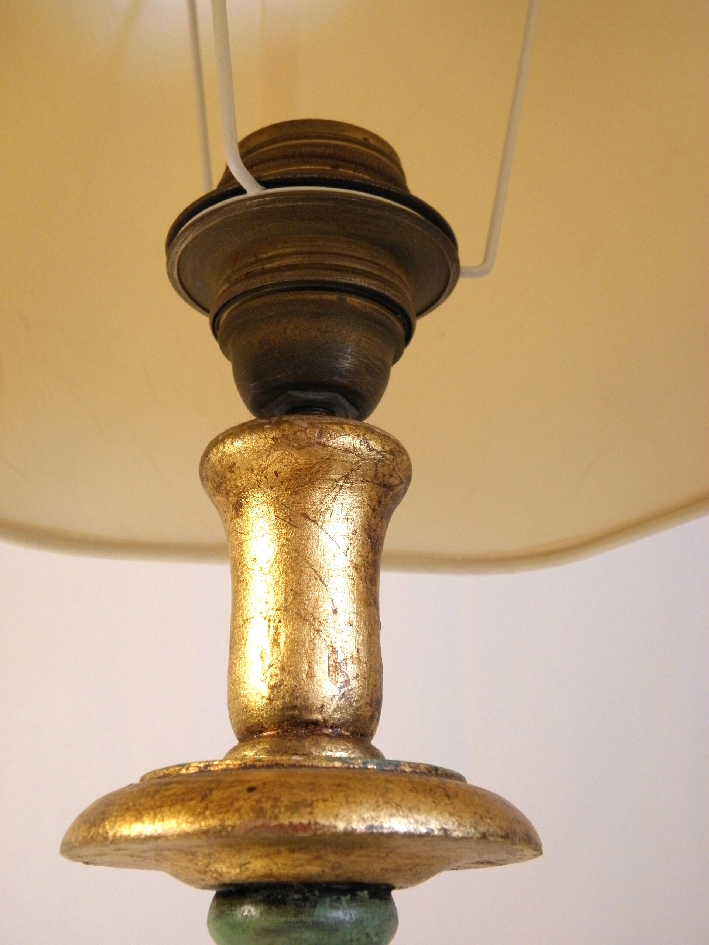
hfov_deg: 32.9
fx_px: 1202
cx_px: 354
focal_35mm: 44
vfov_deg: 42.9
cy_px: 472
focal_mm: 7.9
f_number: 3.9
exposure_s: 1/30
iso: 200
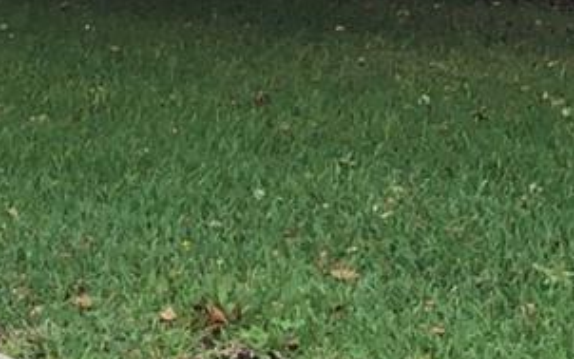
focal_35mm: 163
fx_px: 2551
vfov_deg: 8.0
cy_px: 274
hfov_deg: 12.5
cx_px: -163
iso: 25
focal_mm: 4.15
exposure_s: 1/40
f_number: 2.2
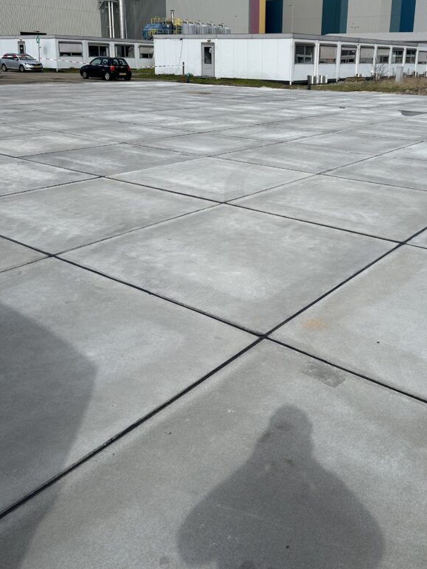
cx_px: 259
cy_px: 192
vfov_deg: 55.7
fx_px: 526
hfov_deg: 43.9
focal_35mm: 32
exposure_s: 1/6623
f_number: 1.78
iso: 80
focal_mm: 6.86
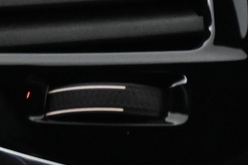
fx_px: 1232
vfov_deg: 7.6
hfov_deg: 10.3
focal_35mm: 179
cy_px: -25
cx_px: 555
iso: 2800
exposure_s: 1/30
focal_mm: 21
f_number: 4
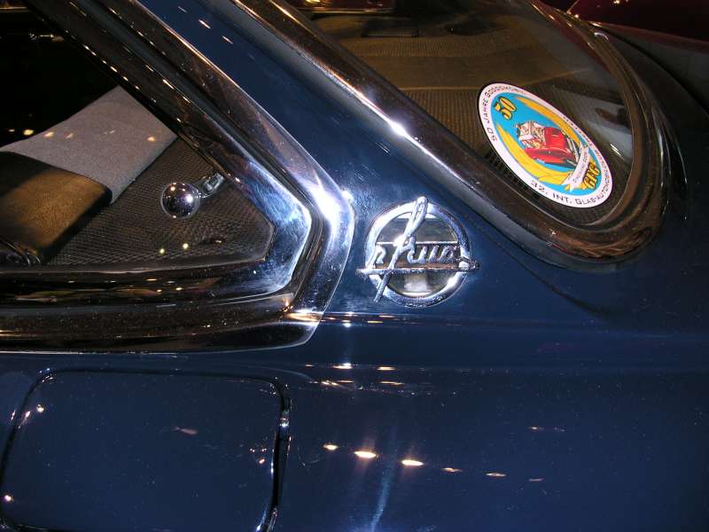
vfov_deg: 38.7
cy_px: 266
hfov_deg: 50.1
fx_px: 758
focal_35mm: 37
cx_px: 354
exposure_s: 1/60
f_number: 2.7
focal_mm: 5.6
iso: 100
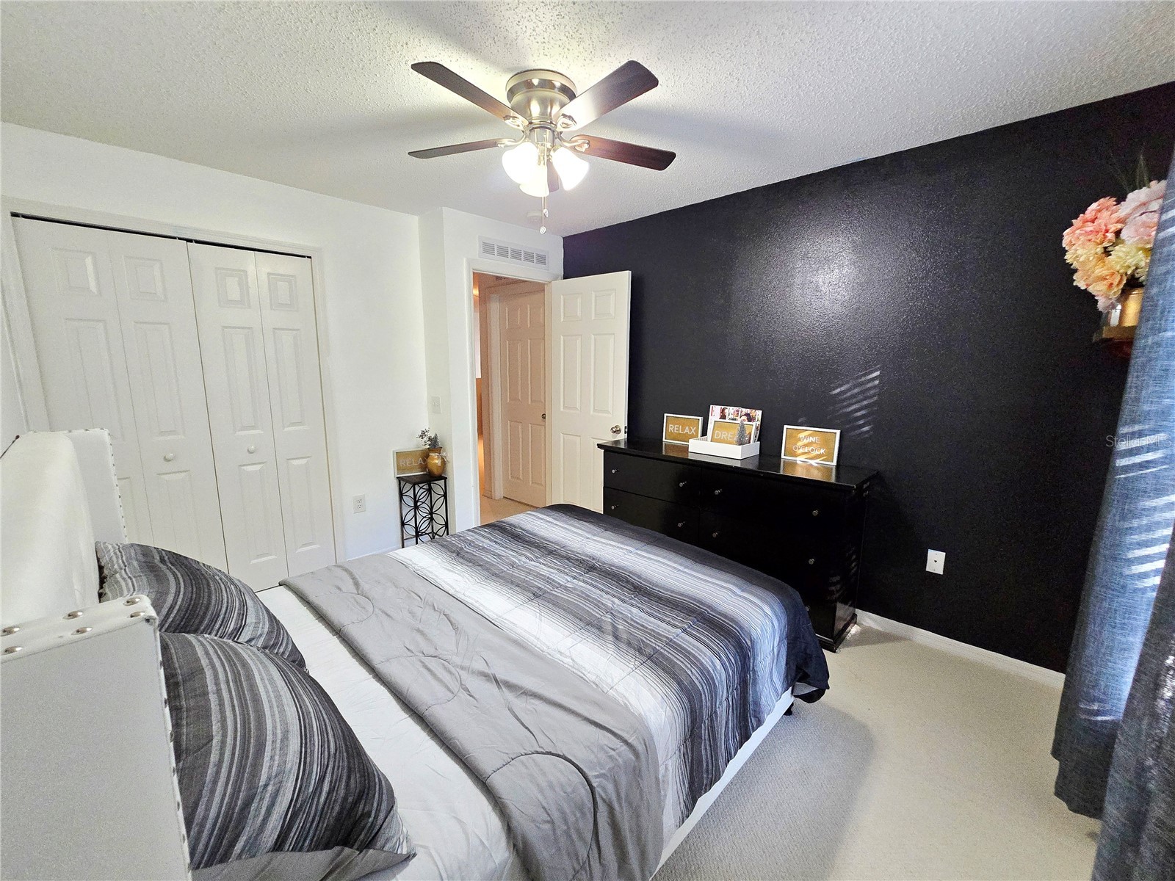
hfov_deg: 106.2
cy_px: 440
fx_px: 441
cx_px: 588
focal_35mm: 13
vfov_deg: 89.9
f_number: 2.2
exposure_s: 1/60.2
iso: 500
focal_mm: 2.2
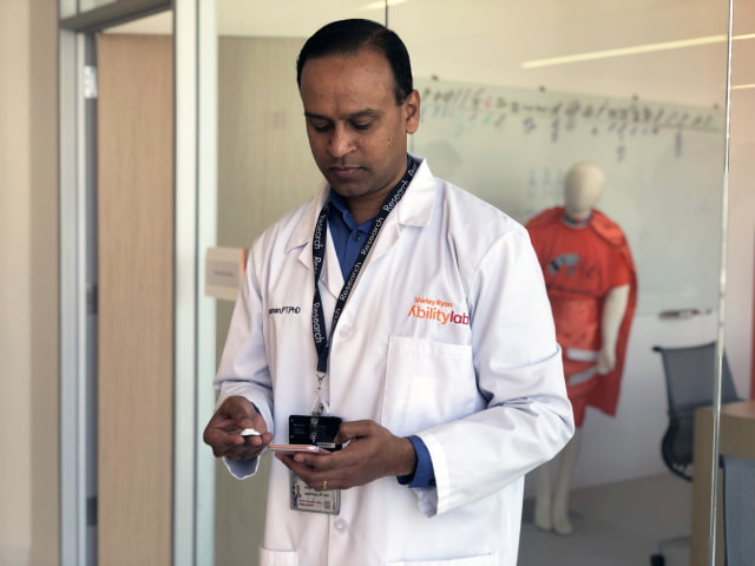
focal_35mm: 52
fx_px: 1134
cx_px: 378
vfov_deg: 28.0
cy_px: 283
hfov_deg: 36.8
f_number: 2.4
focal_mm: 6
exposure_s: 1/60
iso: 40
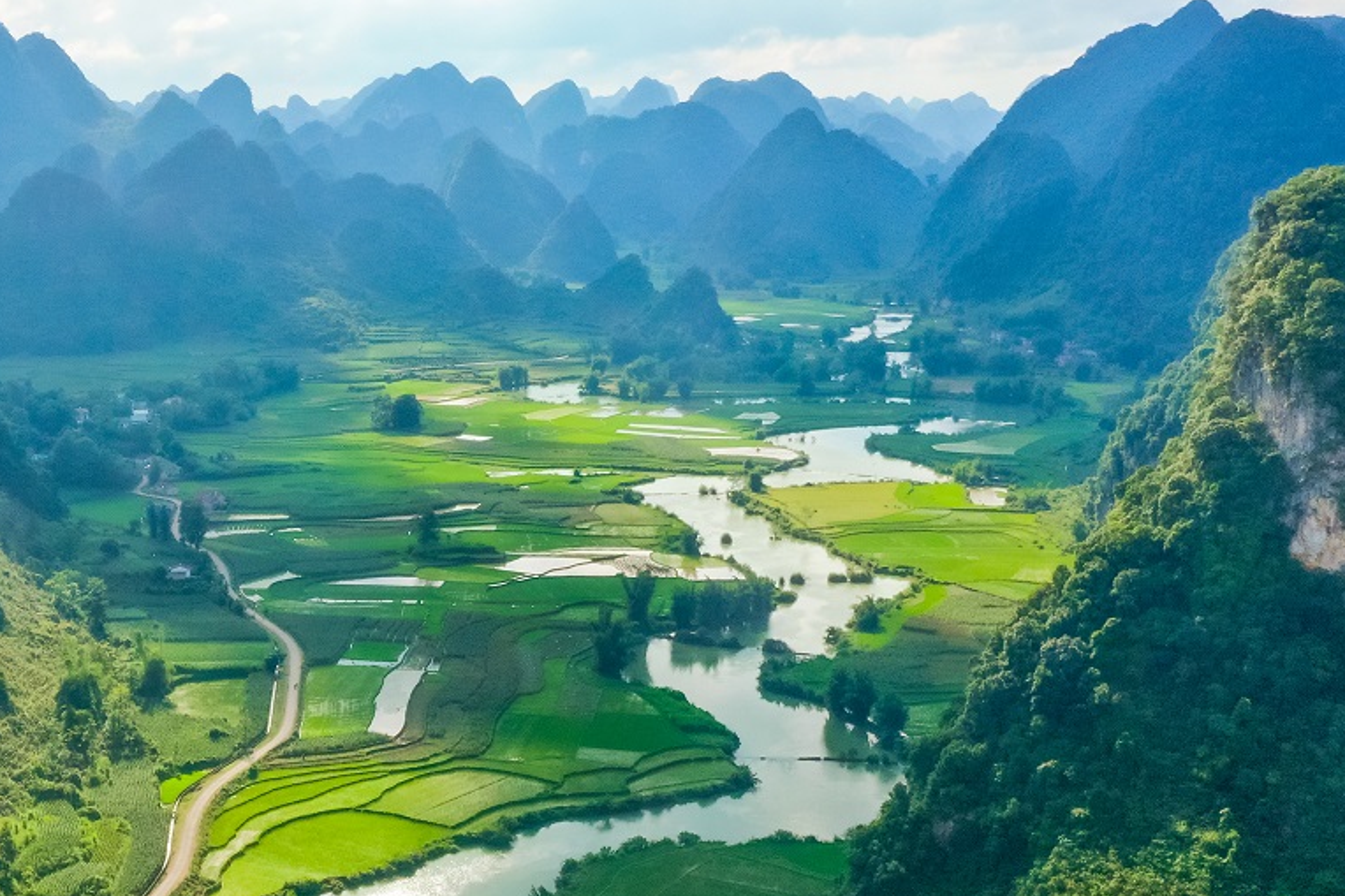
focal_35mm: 55
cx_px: 357
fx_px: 2054
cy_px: 613
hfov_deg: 35.5
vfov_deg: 24.5
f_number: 11
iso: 100
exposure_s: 1/160
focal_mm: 10.26
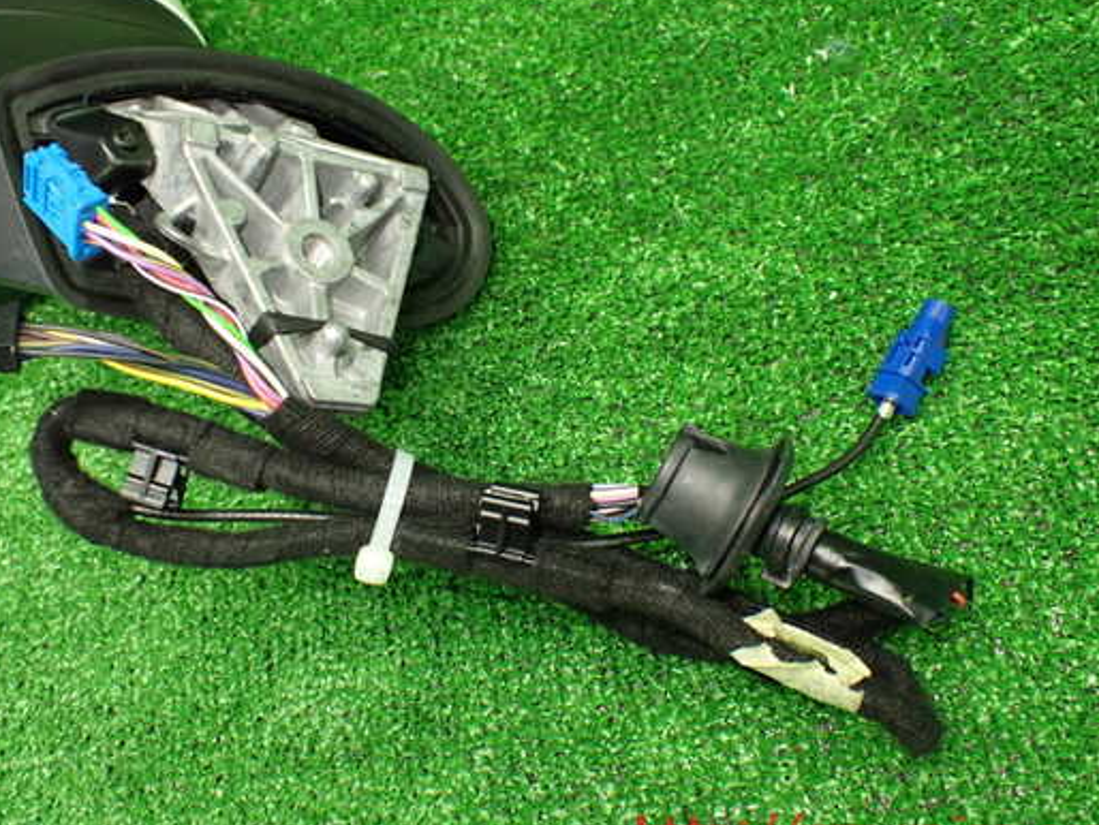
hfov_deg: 52.5
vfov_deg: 40.7
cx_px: 479
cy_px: 383
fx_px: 1112
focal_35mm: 35
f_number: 2.3
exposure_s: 1/100
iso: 800
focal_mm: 5.4
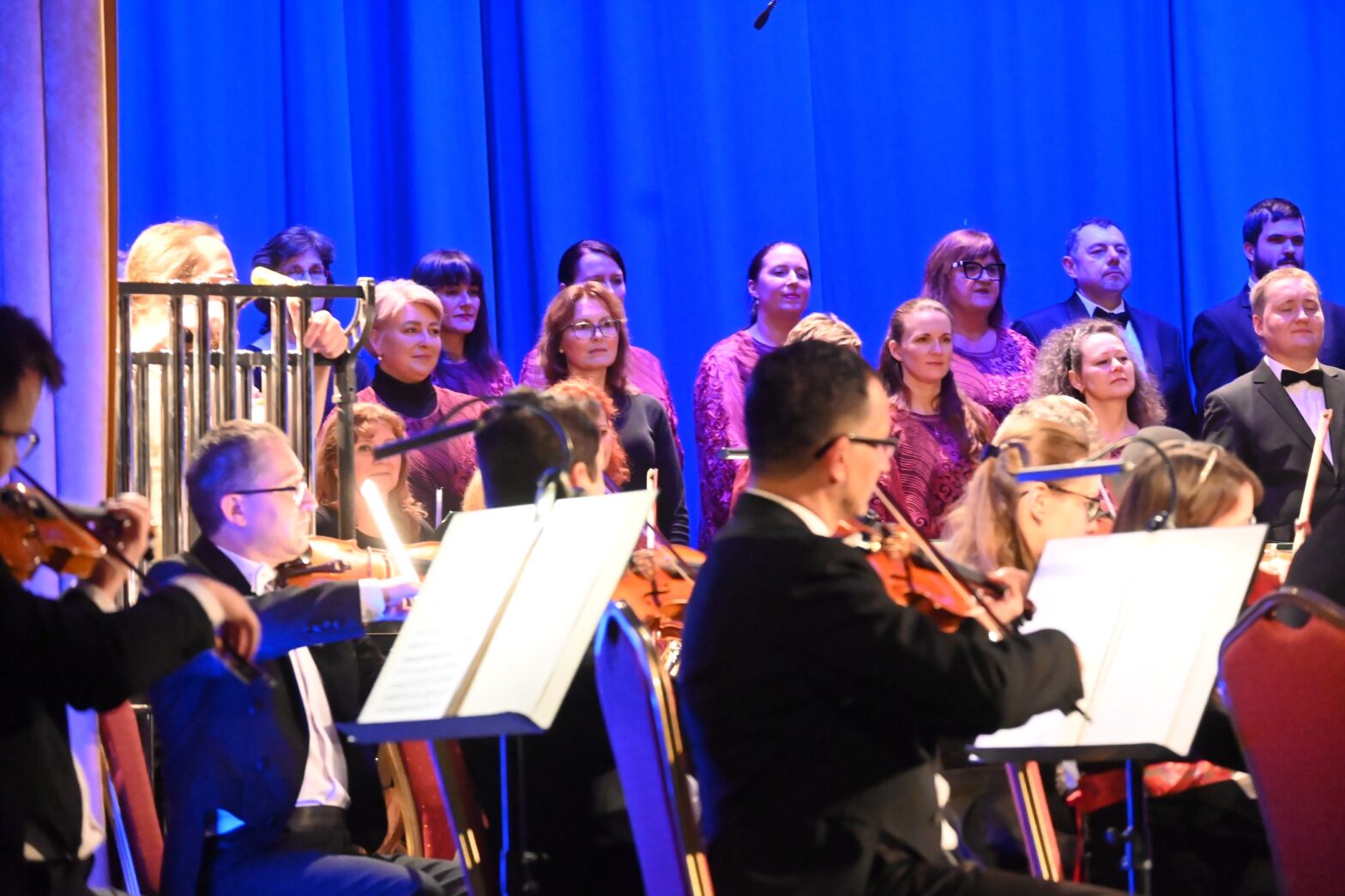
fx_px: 6444
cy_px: 448
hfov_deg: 11.9
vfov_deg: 8.0
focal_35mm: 172
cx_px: 672
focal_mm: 115
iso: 12800
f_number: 5.3
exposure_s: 1/50
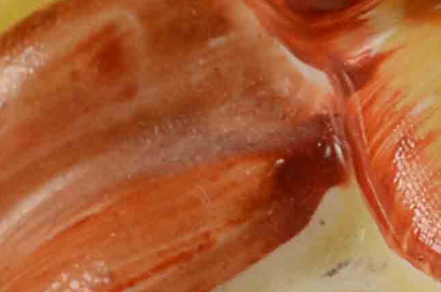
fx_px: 7663
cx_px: 1235
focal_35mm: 627
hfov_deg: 3.2
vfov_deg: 2.2
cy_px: 50
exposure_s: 1/80
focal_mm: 55
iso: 100
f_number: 14
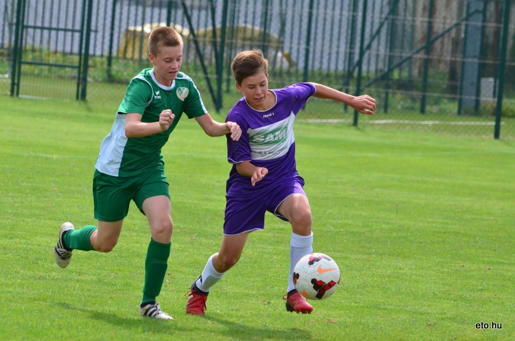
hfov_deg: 6.3
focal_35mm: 330
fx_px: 4711
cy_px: 170
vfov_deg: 4.1
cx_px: 258
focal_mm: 220
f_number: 8
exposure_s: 1/4000
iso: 2500
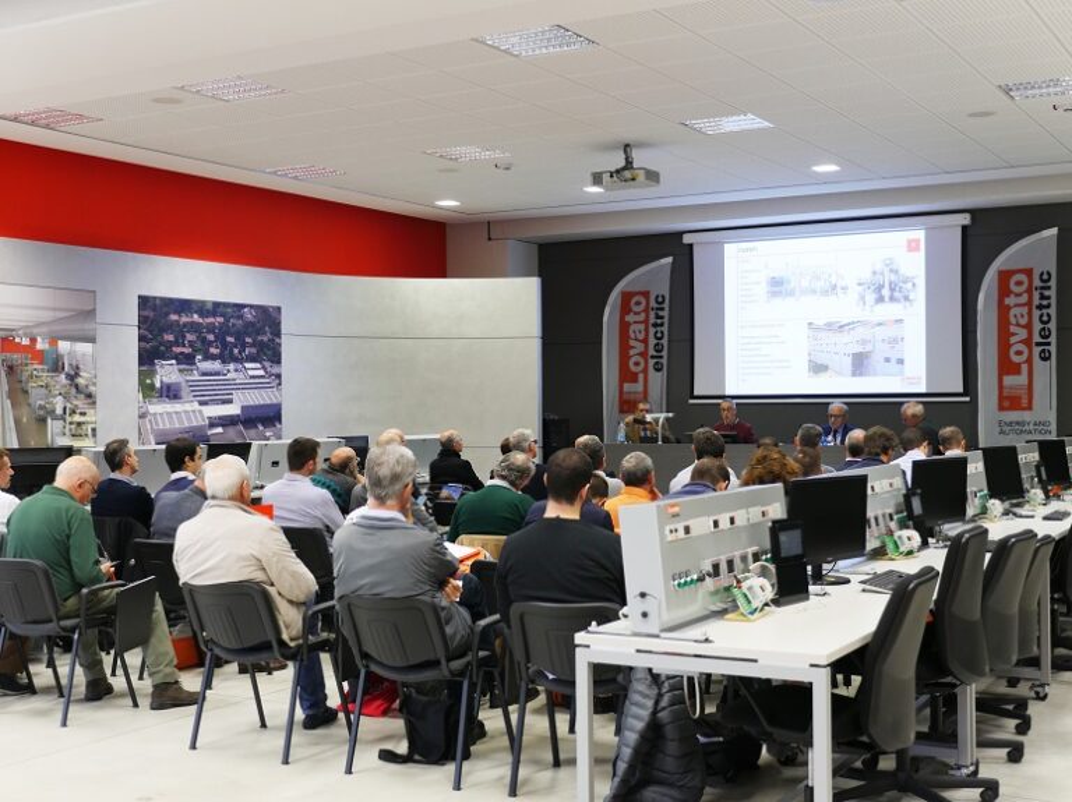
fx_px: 1424
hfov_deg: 41.3
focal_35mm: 46
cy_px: 401
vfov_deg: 31.5
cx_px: 536
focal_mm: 23
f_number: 2.8
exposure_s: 1/60
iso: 500
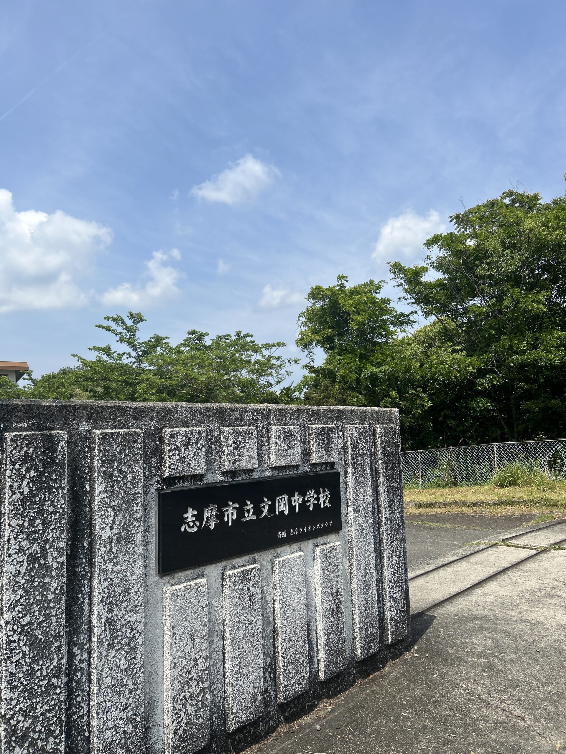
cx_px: 283
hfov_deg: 53.1
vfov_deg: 67.3
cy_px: 377
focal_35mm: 26
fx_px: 567
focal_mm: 5.7
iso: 50
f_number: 1.5
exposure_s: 1/4630
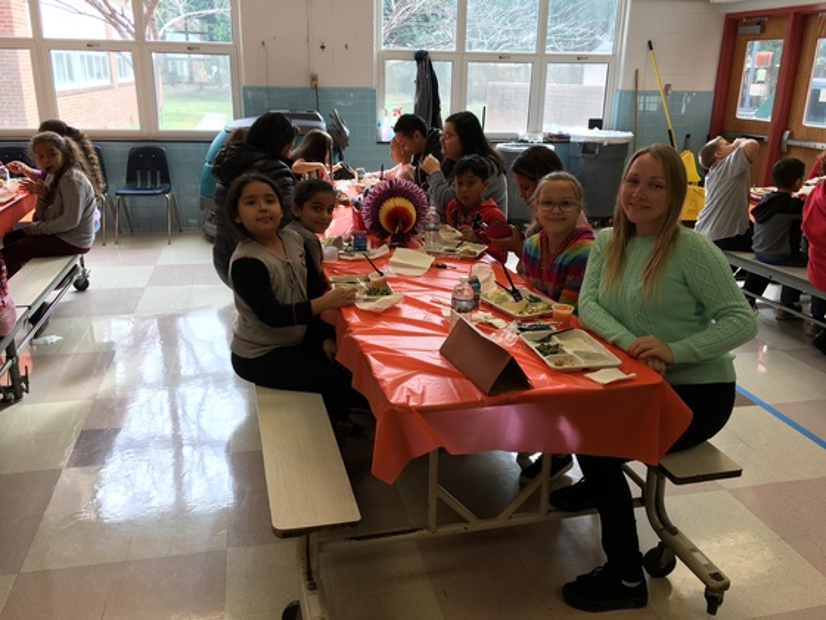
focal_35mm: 29
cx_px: 413
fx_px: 692
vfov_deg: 48.2
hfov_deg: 61.7
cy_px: 310
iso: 25
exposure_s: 1/40
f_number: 2.2
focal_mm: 4.15
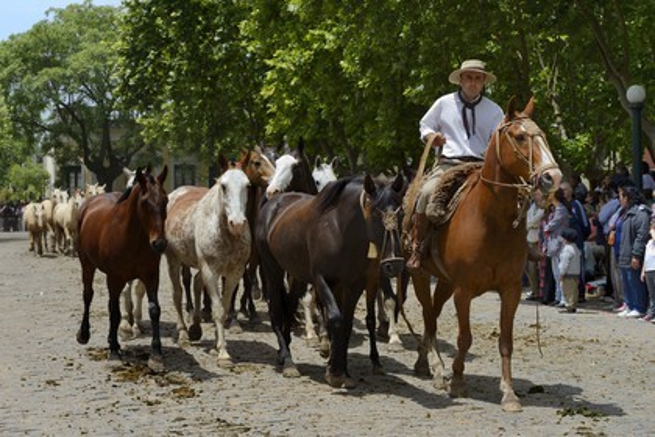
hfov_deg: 28.8
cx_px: 328
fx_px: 1274
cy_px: 218
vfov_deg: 19.5
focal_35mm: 70
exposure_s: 1/500
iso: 400
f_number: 9
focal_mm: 70
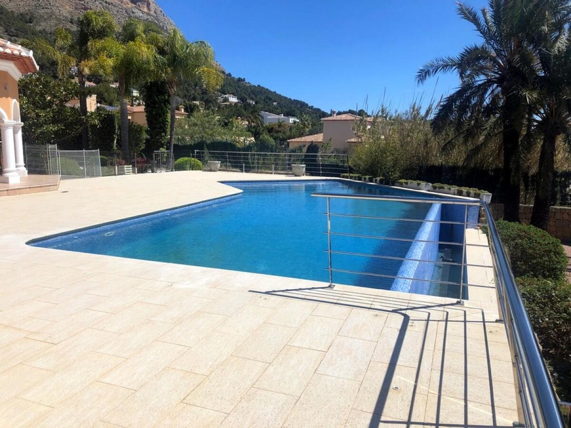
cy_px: 214
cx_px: 286
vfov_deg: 49.7
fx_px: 462
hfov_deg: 63.4
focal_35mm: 28
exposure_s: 1/3436
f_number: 1.8
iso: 20
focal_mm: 3.99
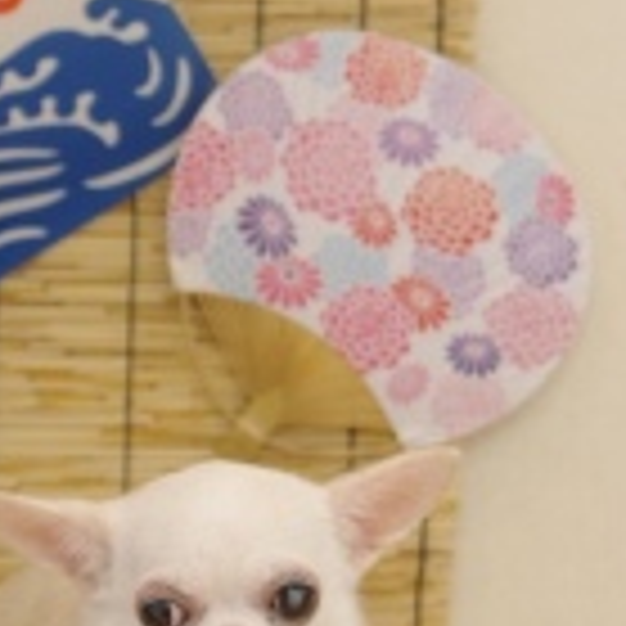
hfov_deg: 16.9
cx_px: 225
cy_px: 347
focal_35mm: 103
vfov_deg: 16.9
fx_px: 2107
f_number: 2.8
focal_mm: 28
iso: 640
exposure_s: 1/100
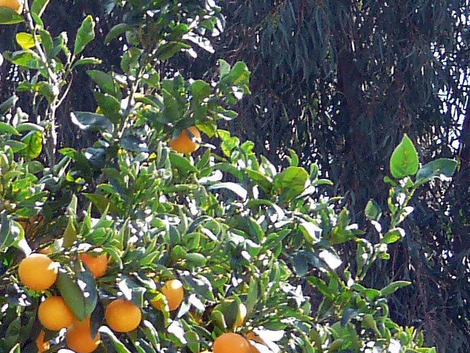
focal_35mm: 474
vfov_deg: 3.1
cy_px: 526
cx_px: -325
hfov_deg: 4.1
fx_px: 6439
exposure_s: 1/100
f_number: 4
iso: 100
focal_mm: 16.6
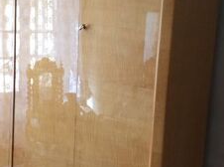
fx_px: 439
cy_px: 104
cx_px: 95
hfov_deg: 28.6
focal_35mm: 68
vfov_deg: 21.4
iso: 80
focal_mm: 3.3
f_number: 2.4
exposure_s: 1/25
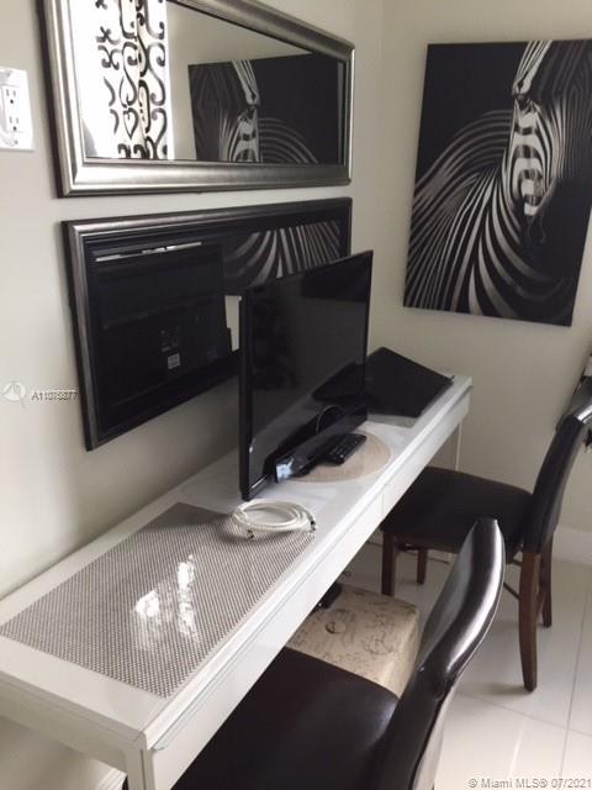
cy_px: 395
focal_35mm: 29
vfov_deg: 61.7
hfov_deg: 48.2
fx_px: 661
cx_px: 296
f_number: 2.2
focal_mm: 4.15
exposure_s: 1/33
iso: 40
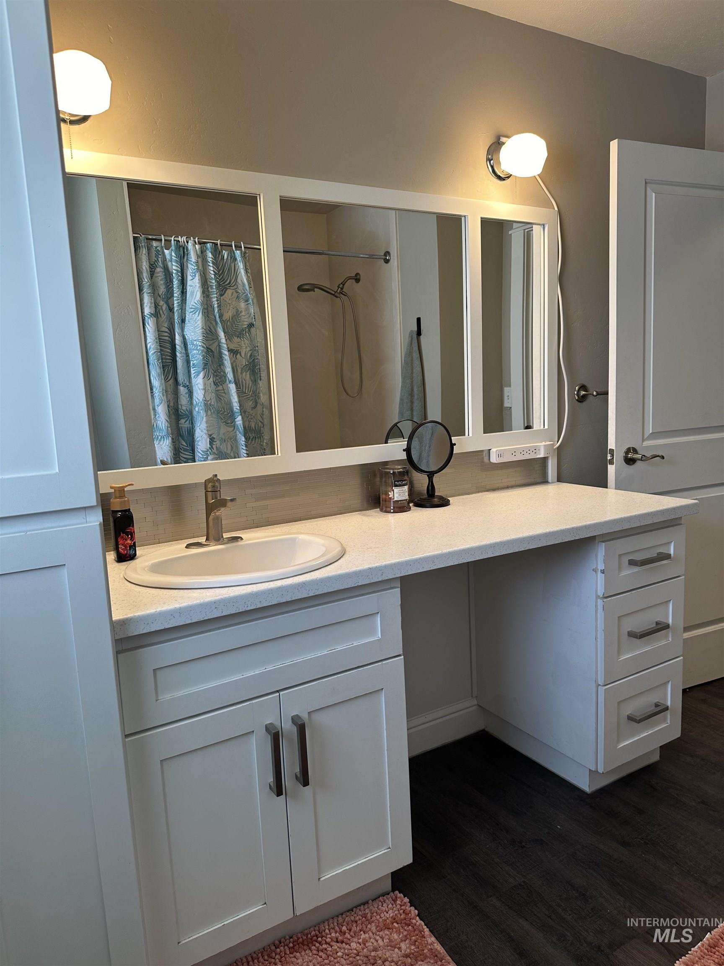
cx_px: 362
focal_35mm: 24
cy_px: 483
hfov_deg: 56.8
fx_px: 669
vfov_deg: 71.6
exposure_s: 1/120
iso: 80
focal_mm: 6.86
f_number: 1.78
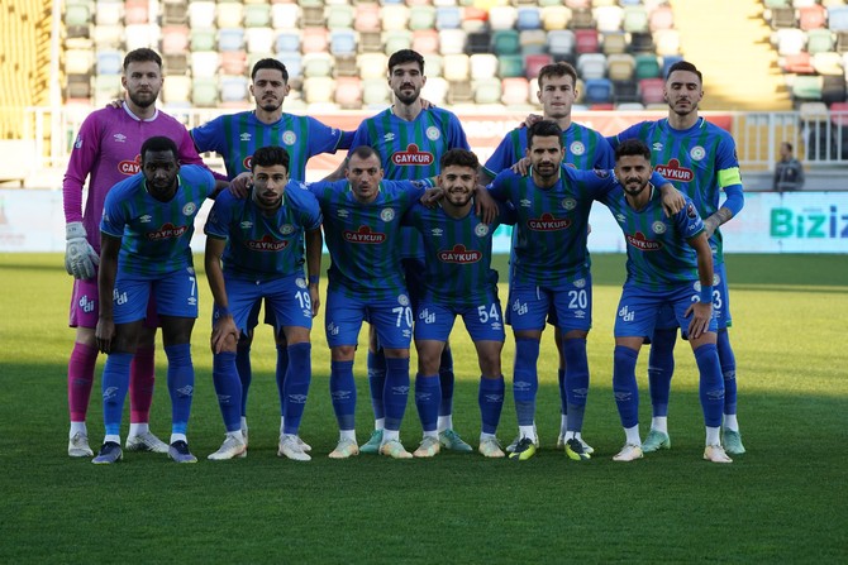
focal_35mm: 185
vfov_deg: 7.4
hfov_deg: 11.1
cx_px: 424
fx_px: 4358
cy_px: 282
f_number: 5.6
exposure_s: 1/2000
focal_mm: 185
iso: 2500
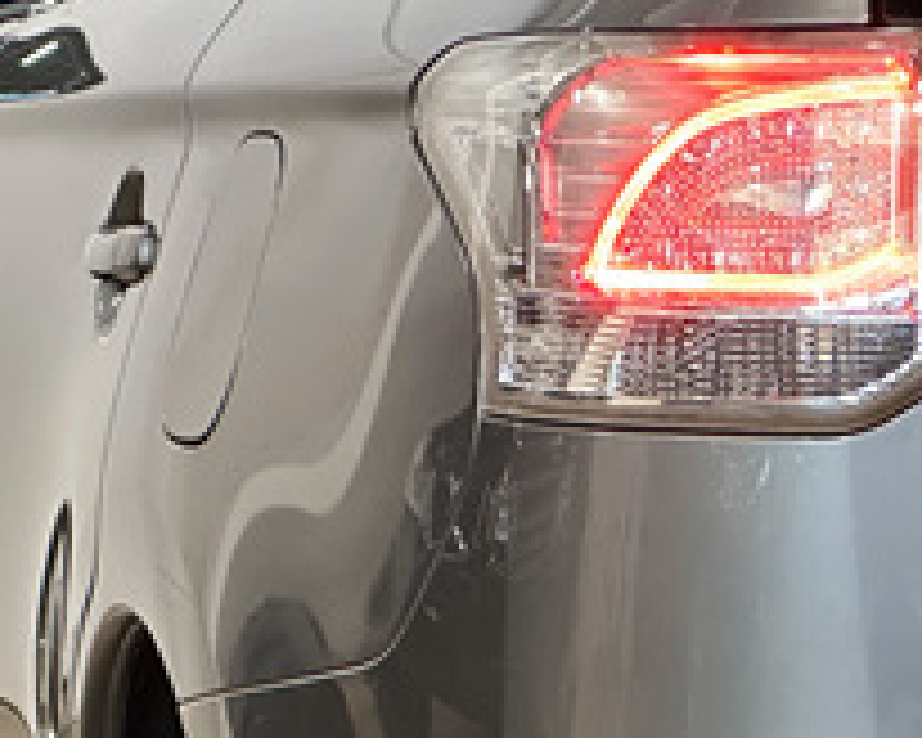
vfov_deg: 6.5
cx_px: 1012
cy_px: 855
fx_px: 6494
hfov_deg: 8.1
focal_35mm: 238
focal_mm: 9
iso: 400
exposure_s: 1/50
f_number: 2.8
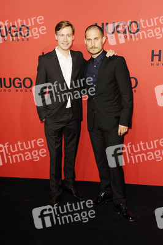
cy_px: 122
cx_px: 82
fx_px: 299
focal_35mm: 44
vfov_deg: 44.5
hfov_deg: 30.5
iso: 800
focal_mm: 44
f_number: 6.3
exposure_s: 1/160
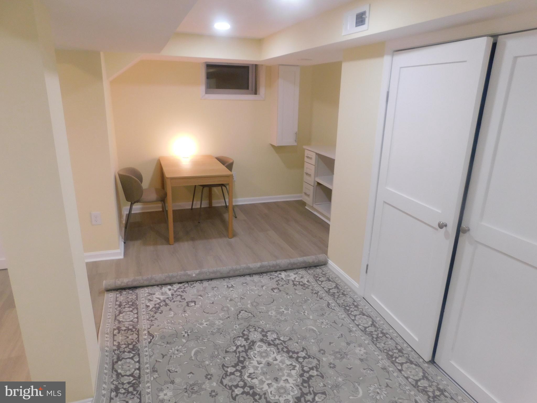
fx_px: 357
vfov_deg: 58.9
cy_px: 202
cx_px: 268
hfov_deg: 73.9
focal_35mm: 23
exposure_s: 1/30
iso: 200
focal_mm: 4
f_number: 3
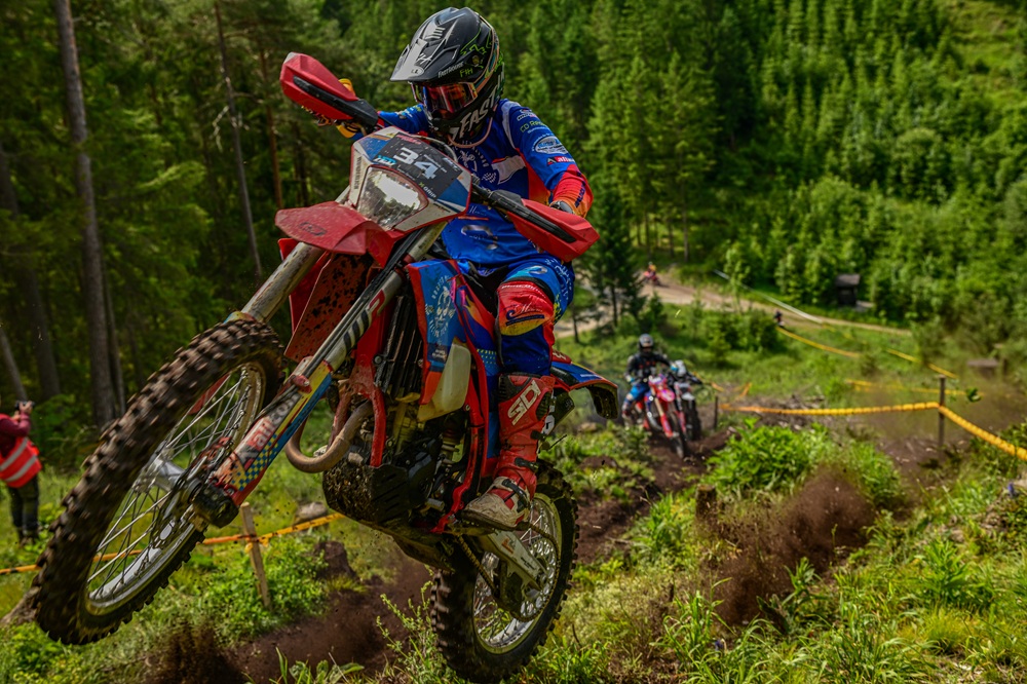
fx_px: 1226
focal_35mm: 43
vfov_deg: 31.2
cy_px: 342
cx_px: 514
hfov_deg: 45.4
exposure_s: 1/800
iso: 160
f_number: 4
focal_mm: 43
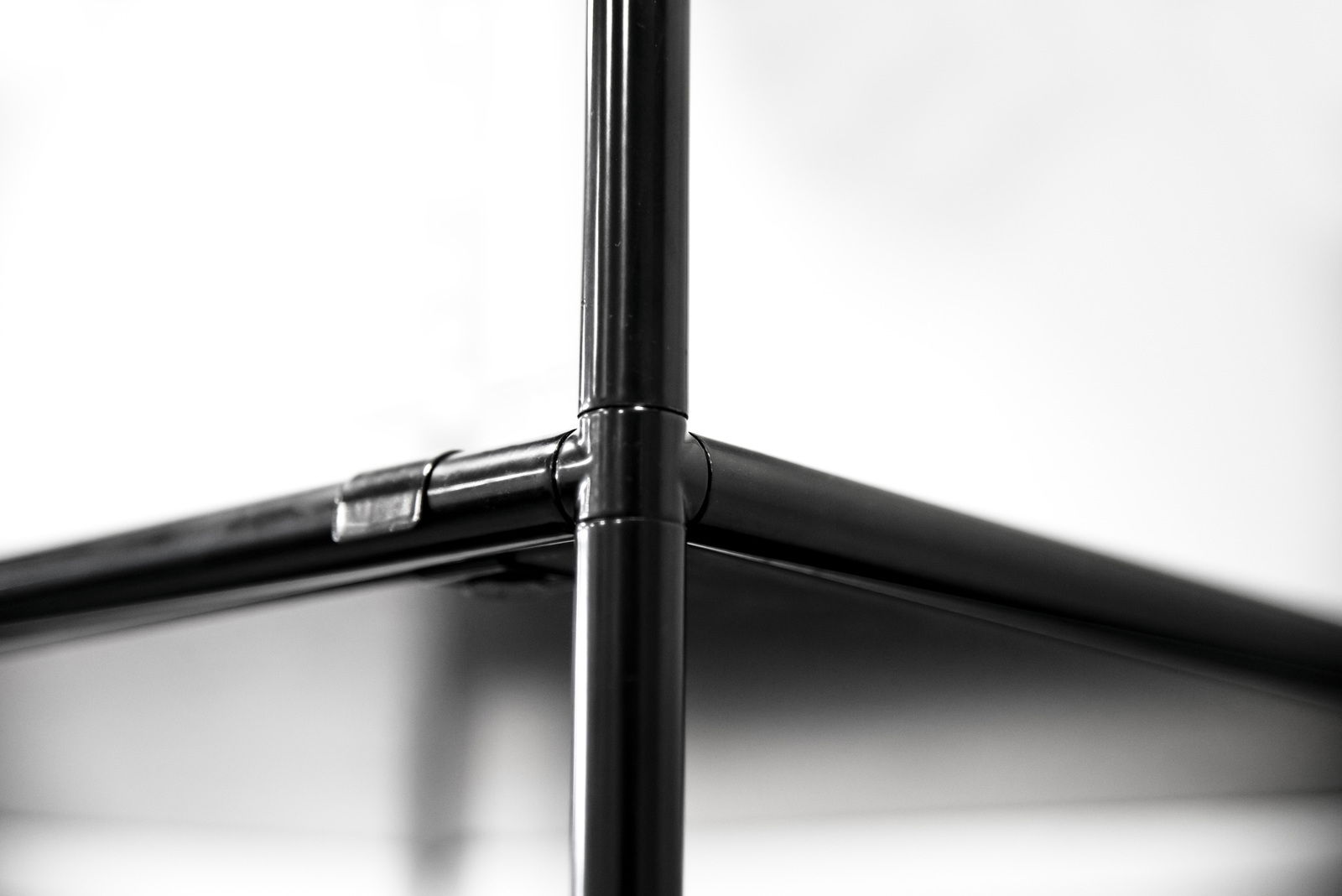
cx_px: 671
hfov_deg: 23.6
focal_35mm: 86
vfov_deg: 15.9
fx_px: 3207
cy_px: 448
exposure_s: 1/100
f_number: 4
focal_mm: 86
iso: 1800
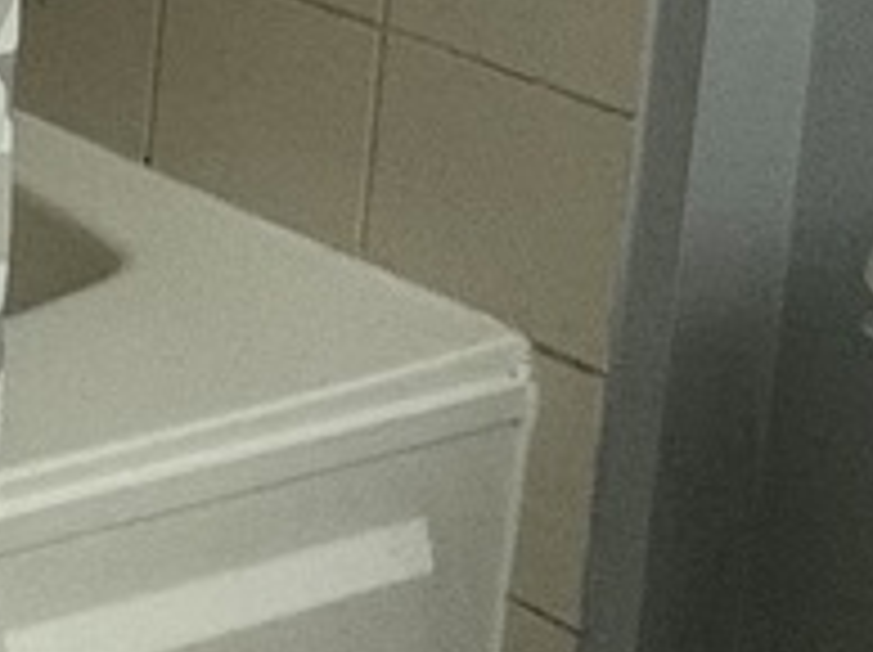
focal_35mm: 104
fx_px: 2620
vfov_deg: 12.5
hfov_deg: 13.8
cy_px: -652
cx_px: -1179
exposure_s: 1/120
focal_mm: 2.22
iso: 80
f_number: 2.2
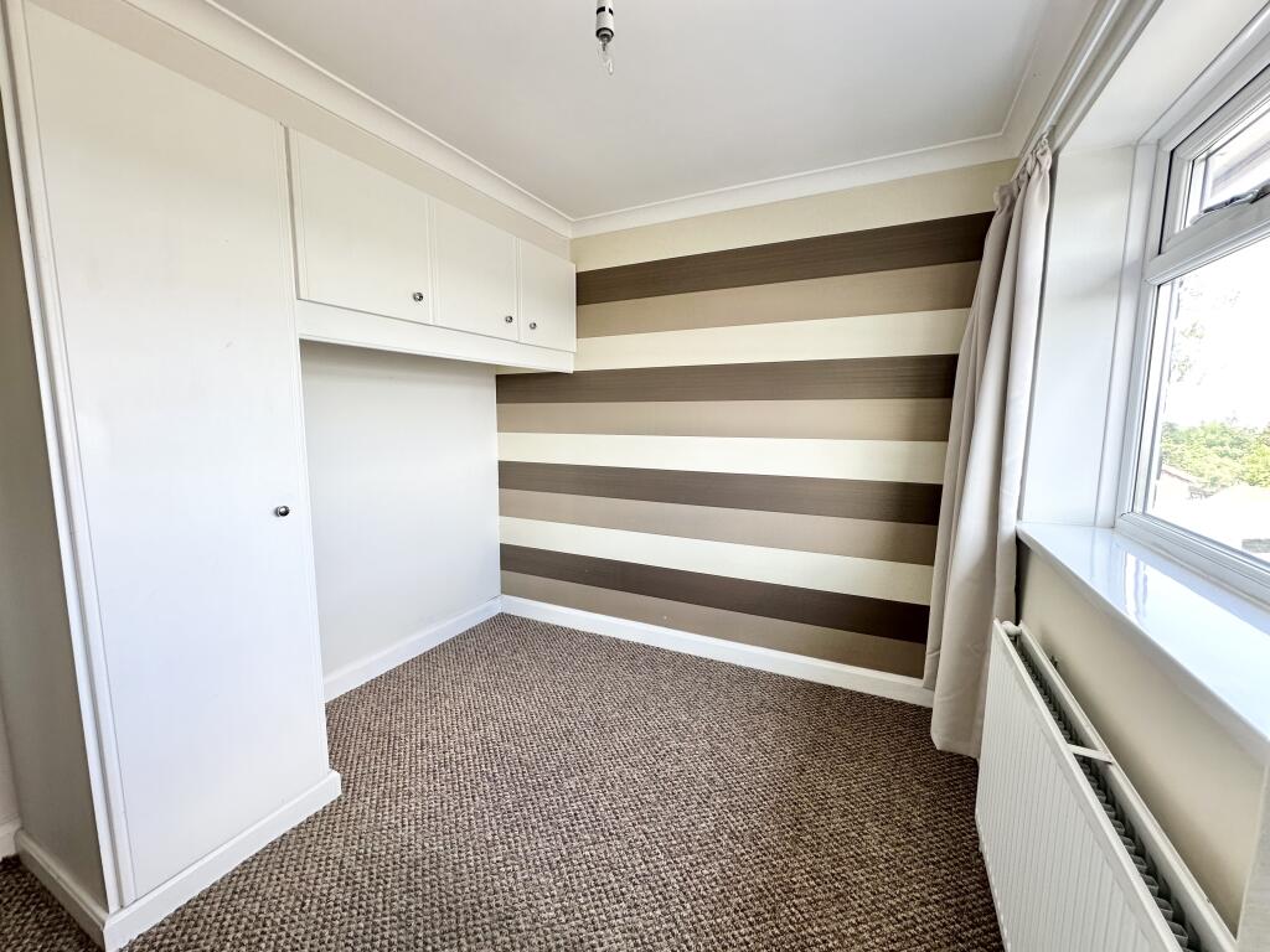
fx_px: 514
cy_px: 476
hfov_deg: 102.1
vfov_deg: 85.7
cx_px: 635
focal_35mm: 14
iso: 80
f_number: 2.2
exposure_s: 1/99
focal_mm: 2.22
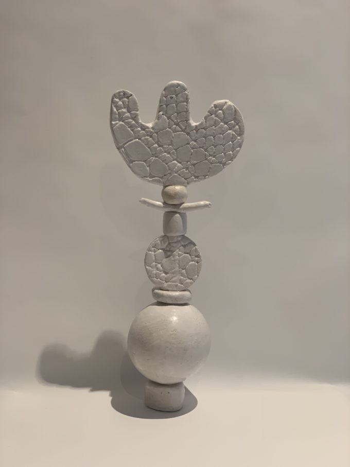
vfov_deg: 36.8
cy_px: 234
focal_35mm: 52
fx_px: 701
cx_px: 175
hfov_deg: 28.0
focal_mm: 6
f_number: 2.4
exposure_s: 1/50
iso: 64
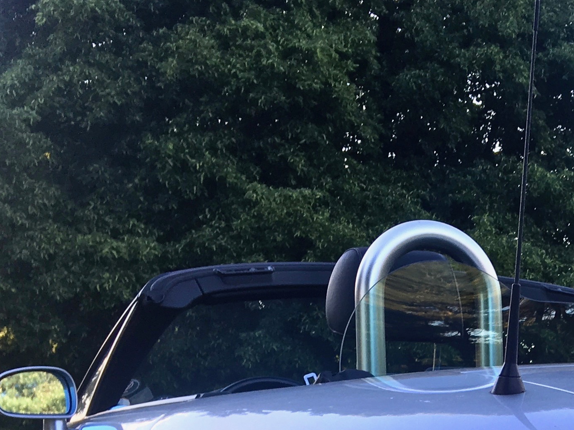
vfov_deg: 16.1
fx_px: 1409
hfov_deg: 21.6
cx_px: 665
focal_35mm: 85
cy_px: 609
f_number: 2.2
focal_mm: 4.15
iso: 25
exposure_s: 1/120
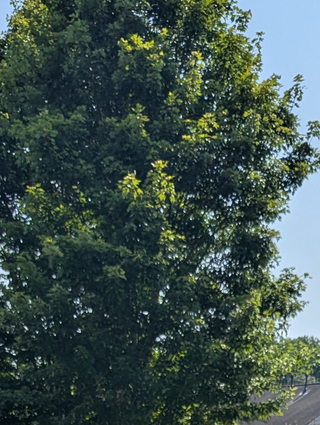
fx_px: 1094
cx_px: 125
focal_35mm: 89
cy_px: 726
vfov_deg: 18.2
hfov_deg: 16.6
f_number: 1.85
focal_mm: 6.81
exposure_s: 1/3145
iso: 46
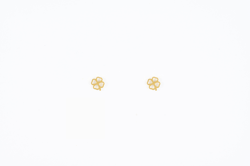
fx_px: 729
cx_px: 125
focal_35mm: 105
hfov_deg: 19.5
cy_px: 83
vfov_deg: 13.0
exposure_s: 1/100
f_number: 8
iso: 200
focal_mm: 105
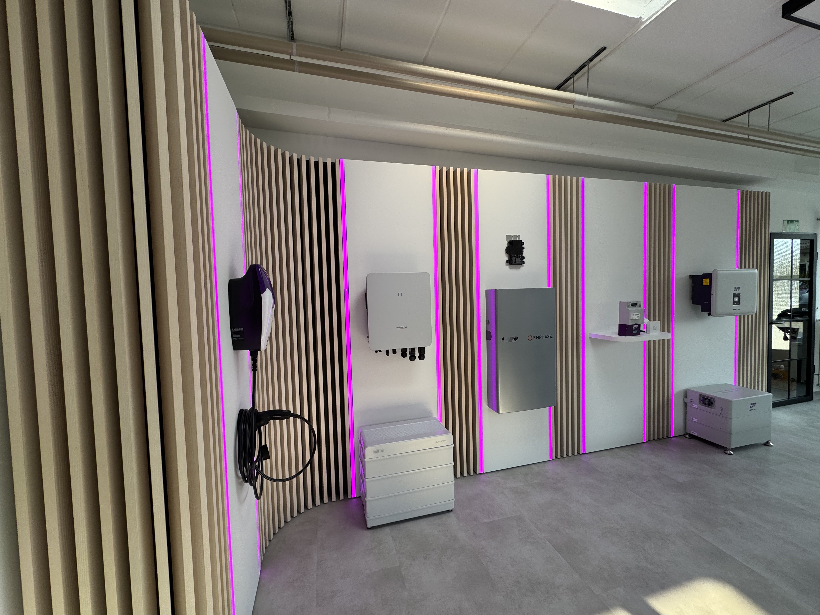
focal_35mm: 14
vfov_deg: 85.7
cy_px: 308
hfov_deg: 102.1
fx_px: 332
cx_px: 410
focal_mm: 2.22
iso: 80
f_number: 2.2
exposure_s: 1/495
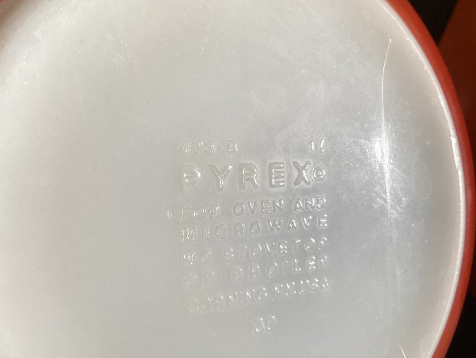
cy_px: 182
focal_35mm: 38
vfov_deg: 37.7
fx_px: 523
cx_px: 260
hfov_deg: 48.9
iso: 80
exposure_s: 1/100
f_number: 2.4
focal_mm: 3.3
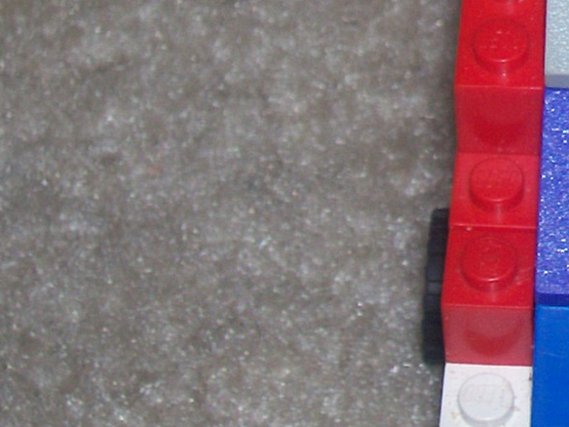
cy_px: -164
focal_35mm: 186
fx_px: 3057
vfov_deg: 7.9
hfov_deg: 10.3
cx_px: 863
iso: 80
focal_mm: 8.7
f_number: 3.2
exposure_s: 1/73.3
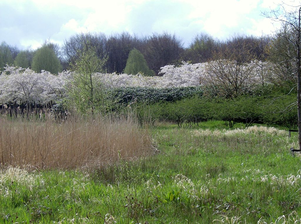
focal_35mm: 85
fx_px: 737
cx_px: 150
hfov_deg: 23.1
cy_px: 112
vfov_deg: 17.3
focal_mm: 14.1
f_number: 6.9
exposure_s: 1/280
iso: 100
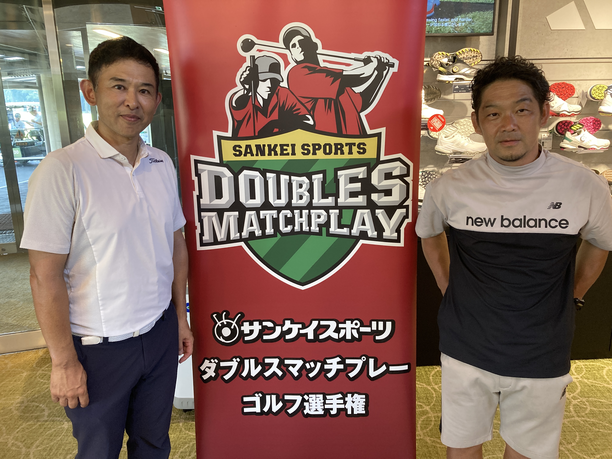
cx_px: 306
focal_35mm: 28
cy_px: 230
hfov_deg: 63.4
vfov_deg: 49.7
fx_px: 495
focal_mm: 3.99
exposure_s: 1/50
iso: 160
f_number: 1.8
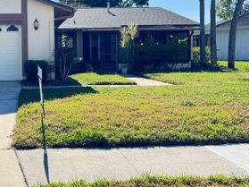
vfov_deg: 33.0
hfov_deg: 41.6
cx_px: 44
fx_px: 309
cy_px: 51
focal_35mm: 43
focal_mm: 6.76
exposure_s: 1/1721
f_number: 1.78
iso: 80
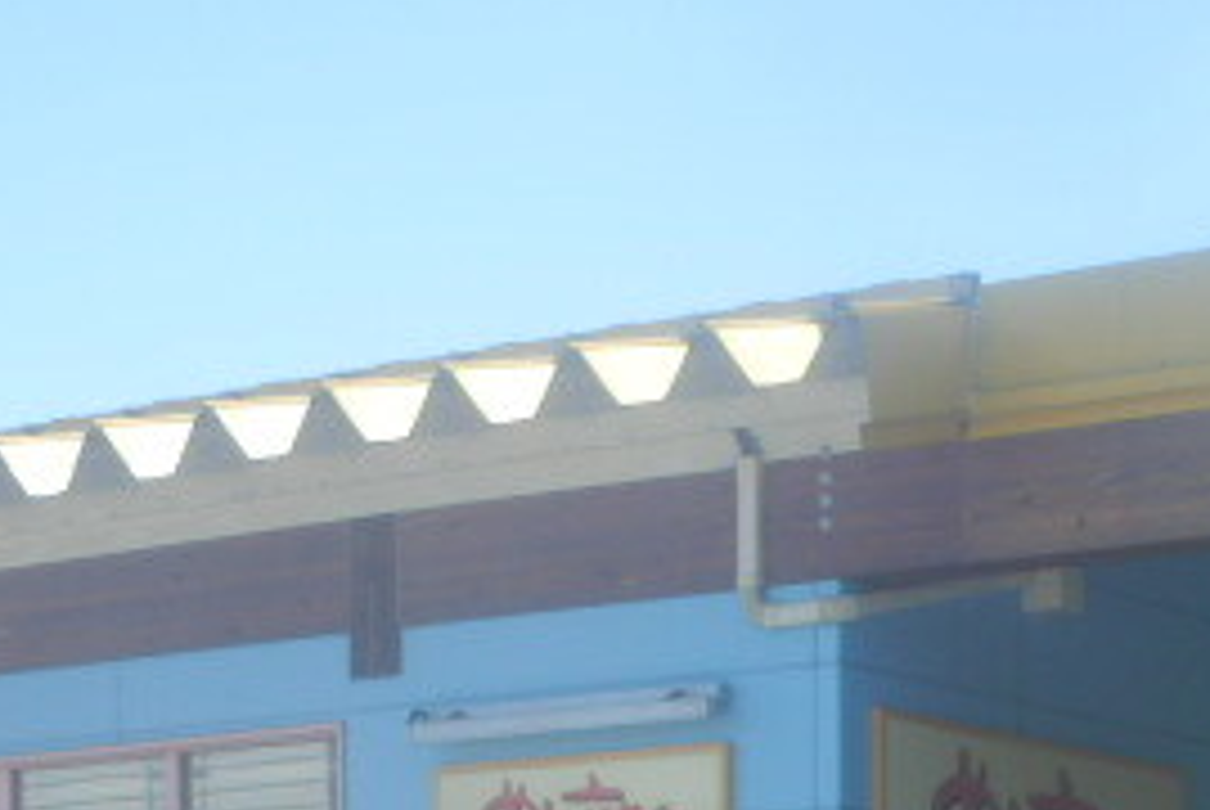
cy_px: 1008
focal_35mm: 126
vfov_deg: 10.7
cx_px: 909
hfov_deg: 16.2
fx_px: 4240
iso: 80
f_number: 4.4
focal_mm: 9.1
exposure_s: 1/250
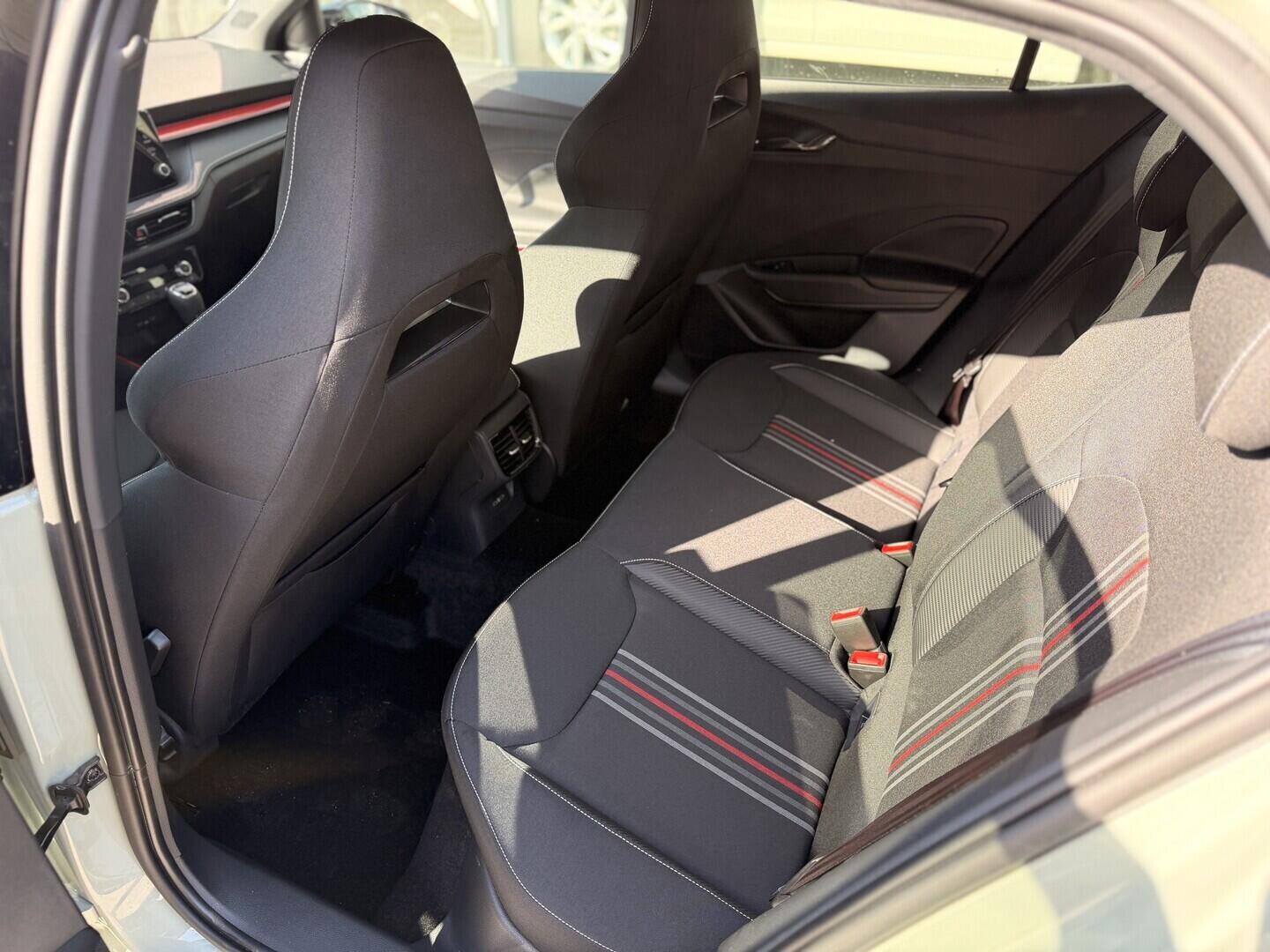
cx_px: 635
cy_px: 476
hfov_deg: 71.6
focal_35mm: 24
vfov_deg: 56.8
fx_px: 881
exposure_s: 1/205
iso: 125
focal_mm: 6.76
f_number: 1.78
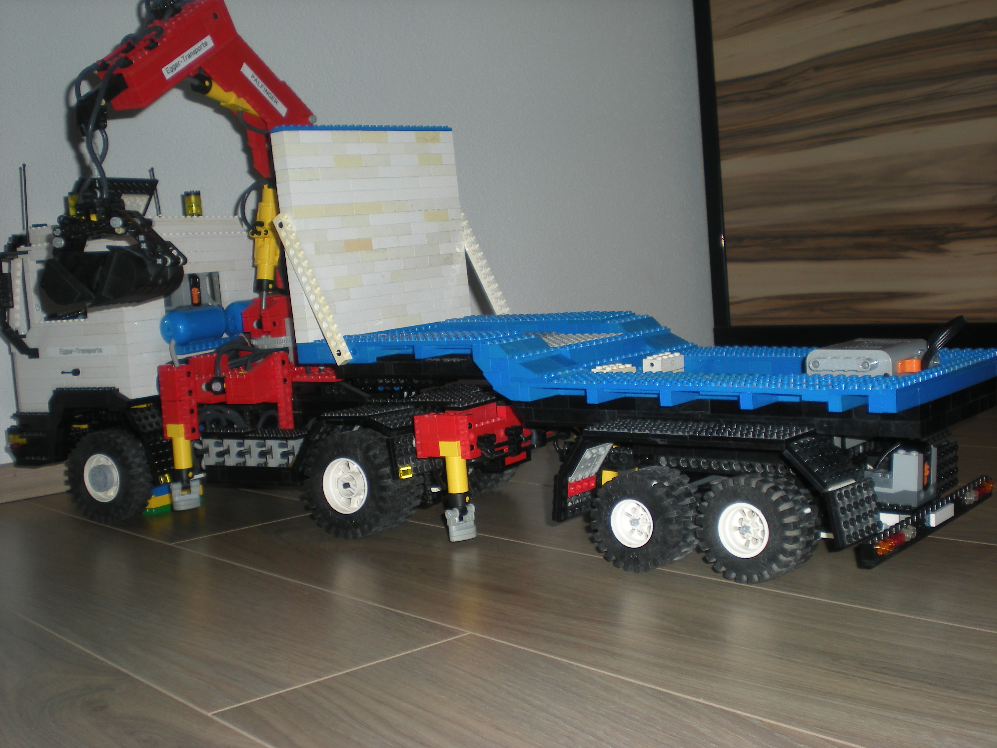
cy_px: 374
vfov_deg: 32.9
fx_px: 1267
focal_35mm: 44
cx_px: 498
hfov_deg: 42.9
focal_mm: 7.4
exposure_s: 1/60
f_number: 3.5
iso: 64
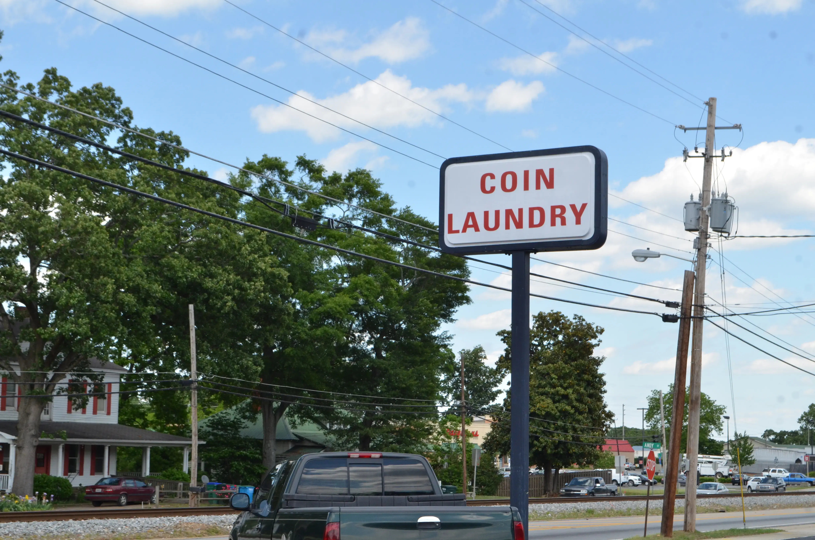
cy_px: 270
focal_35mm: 63
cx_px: 408
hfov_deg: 32.0
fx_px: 1423
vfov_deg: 21.5
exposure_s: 1/400
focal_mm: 42
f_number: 10
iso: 560
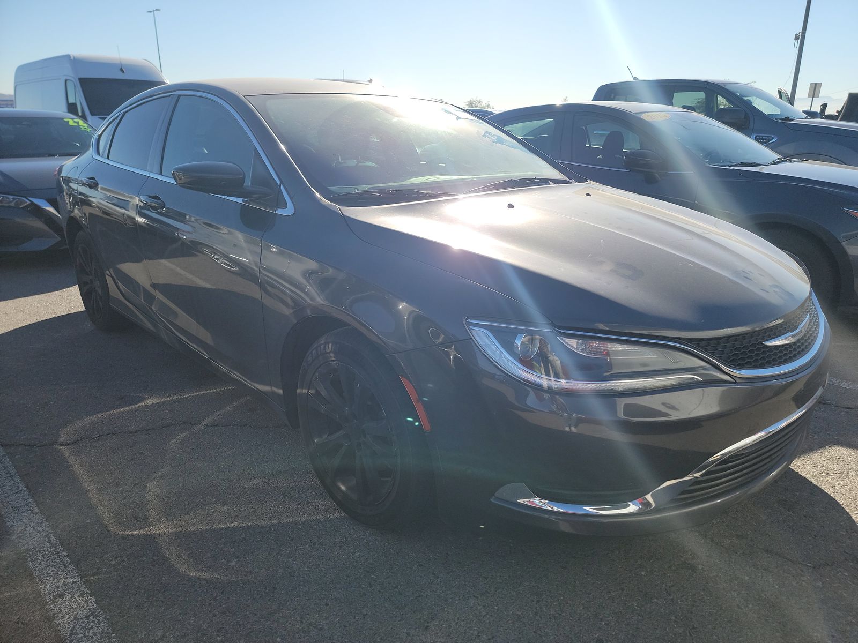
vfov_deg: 56.8
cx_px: 429
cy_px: 322
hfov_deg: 71.6
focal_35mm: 24
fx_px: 595
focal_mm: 6.7
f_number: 1.8
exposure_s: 1/889
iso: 50
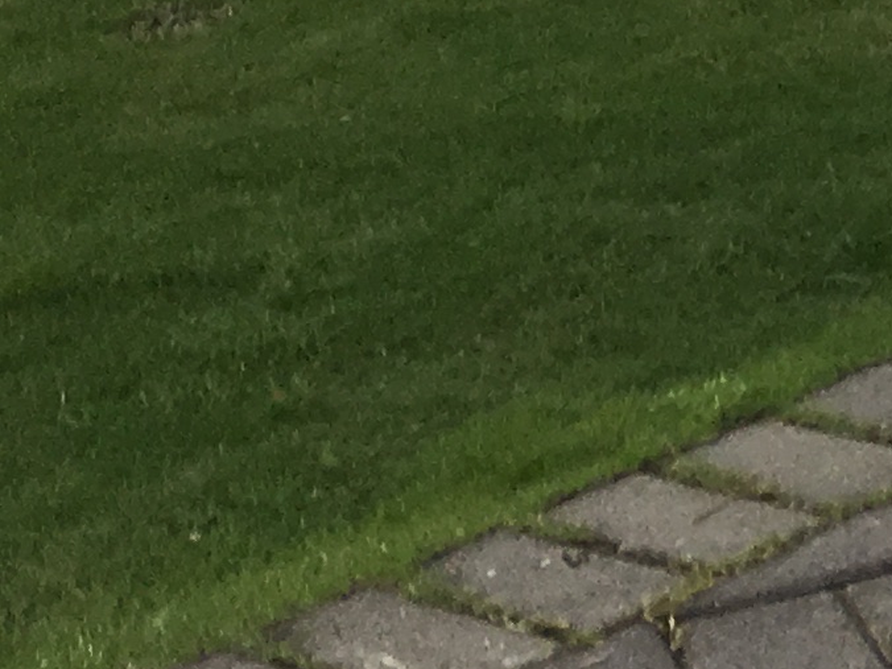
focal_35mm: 173
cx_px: 2639
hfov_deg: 9.2
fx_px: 4458
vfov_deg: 7.7
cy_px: -1227
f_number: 2.2
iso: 25
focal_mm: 4.15
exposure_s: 1/1166
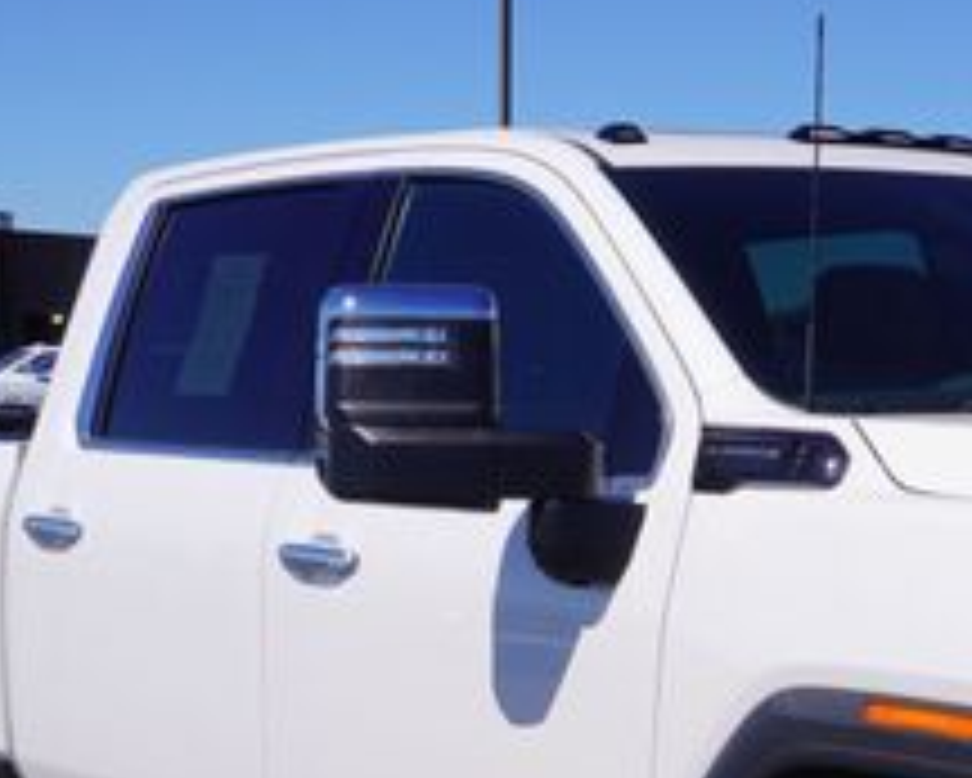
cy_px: 818
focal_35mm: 100
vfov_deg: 15.1
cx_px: 904
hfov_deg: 18.8
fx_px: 2878
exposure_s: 1/250
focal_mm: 24
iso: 100
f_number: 11
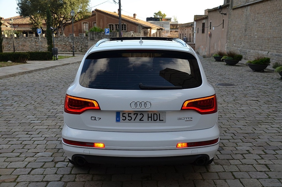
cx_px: 141
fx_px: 281
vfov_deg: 36.7
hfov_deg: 53.2
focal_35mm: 36
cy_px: 94
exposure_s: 1/160
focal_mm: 24
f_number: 6.3
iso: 200
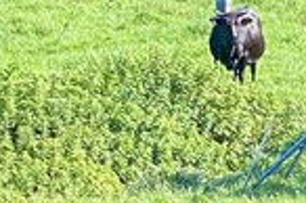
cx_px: 1021
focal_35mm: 371
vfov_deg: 3.7
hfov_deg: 5.2
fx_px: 3150
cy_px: 262
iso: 20
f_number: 2
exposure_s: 1/219
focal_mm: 6
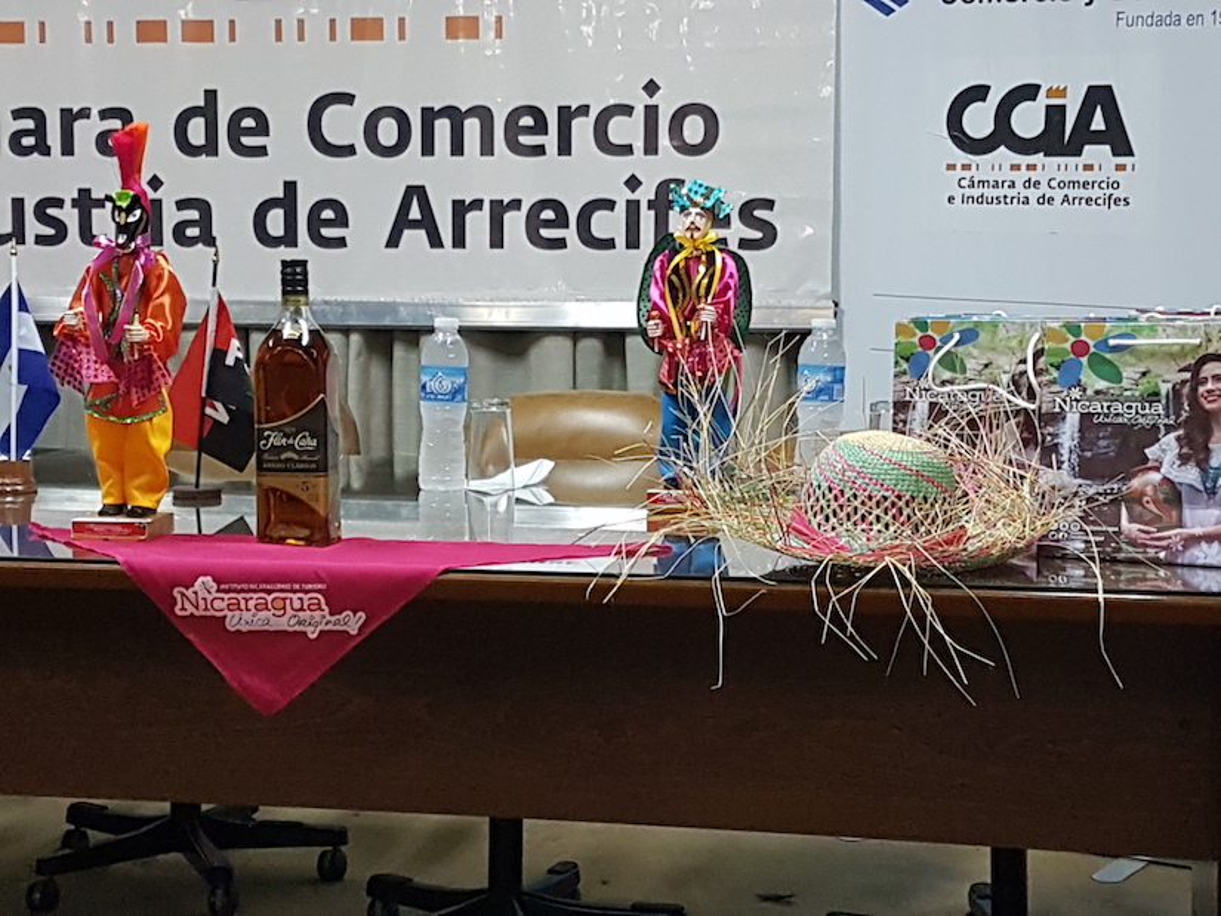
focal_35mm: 26
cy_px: 458
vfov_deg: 53.1
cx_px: 610
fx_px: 917
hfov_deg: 67.3
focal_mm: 4.2
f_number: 1.7
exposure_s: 1/50
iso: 200
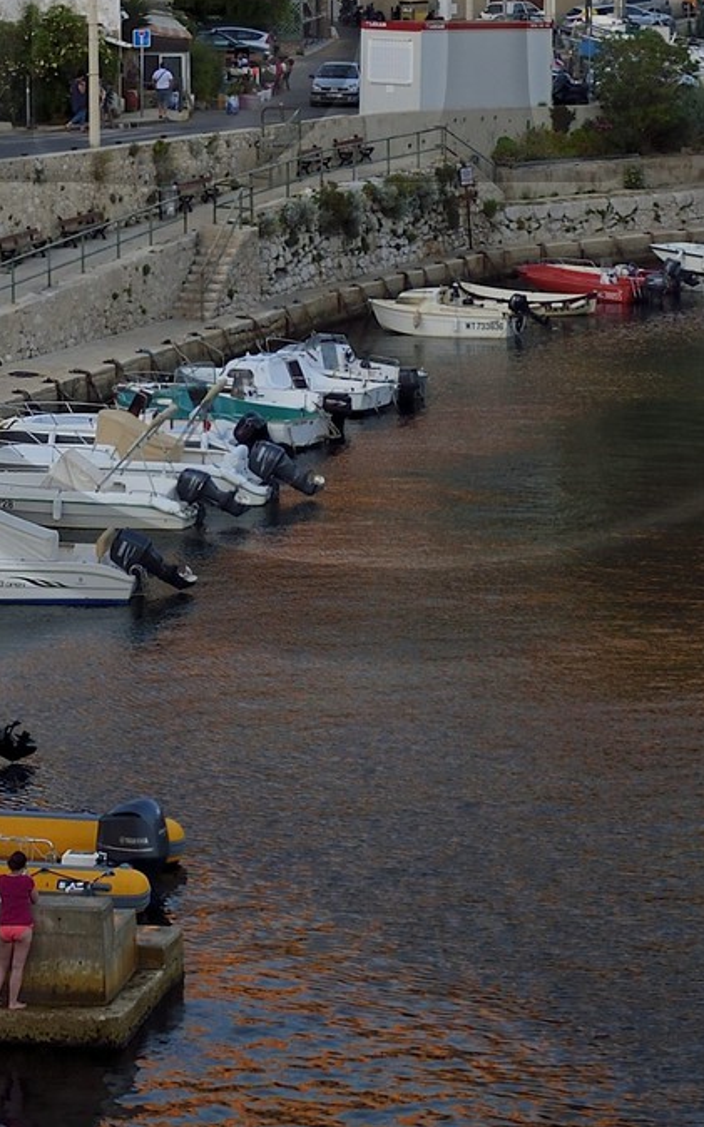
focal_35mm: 138
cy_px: -123
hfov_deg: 9.5
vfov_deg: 14.8
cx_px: 400
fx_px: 4238
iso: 200
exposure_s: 1/200
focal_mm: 38
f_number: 4.5
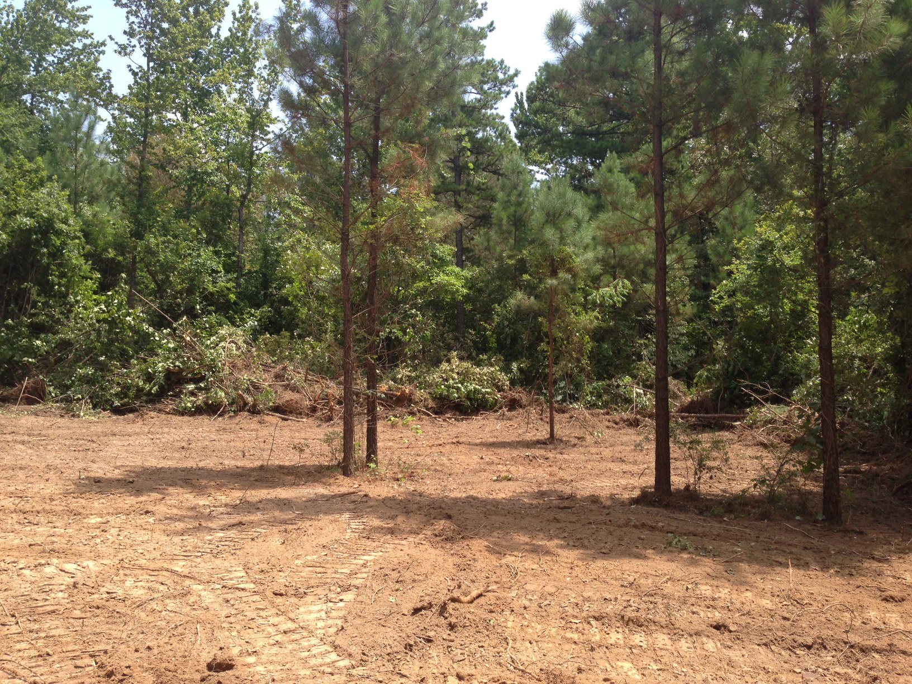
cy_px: 342
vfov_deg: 42.9
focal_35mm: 33
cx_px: 456
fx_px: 869
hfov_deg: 55.4
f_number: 2.4
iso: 50
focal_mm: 4.13
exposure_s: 1/602
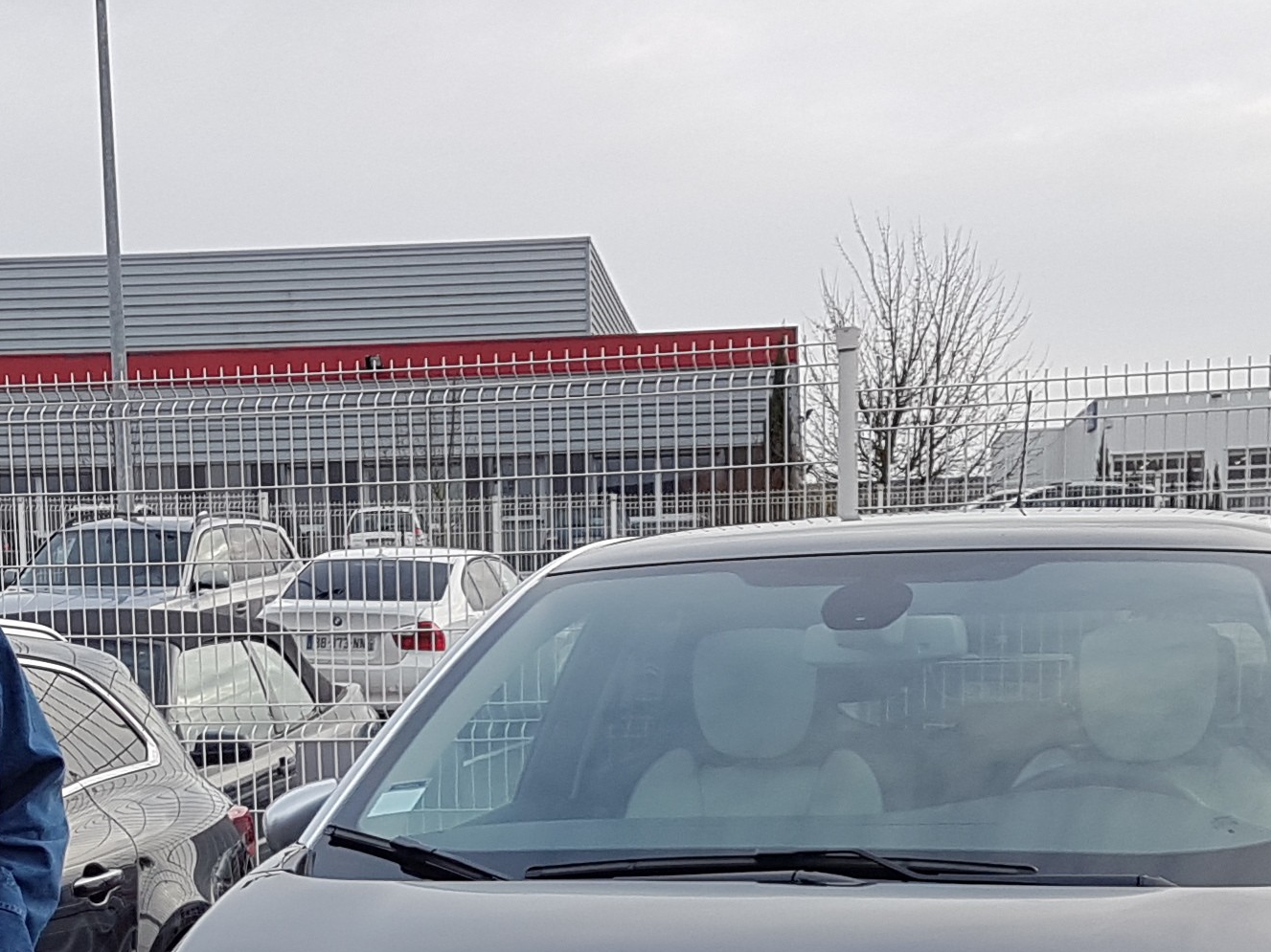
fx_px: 2900
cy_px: 1140
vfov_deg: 17.8
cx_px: 484
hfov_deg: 24.7
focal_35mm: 79
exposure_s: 1/473
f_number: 1.7
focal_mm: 4.2
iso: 40
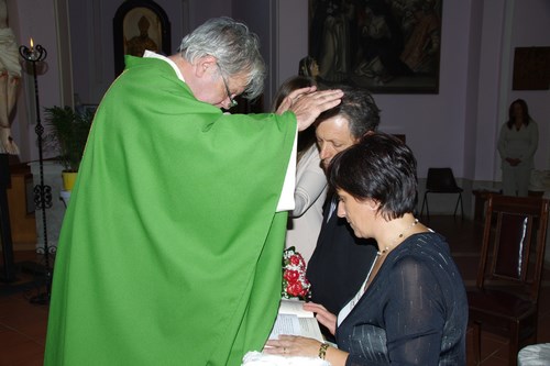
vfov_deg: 34.2
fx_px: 596
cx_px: 275
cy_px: 183
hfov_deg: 49.6
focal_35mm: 39
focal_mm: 26
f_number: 8
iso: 400
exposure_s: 1/60
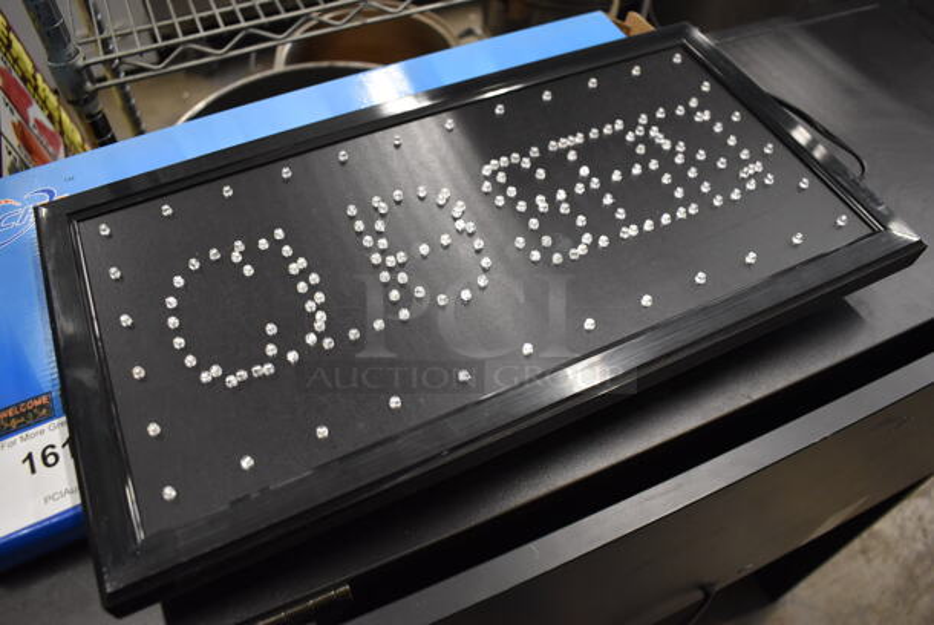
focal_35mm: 27
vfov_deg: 48.0
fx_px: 701
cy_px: 312
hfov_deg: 67.3
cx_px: 467
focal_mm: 18
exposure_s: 1/125
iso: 1800
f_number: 3.5
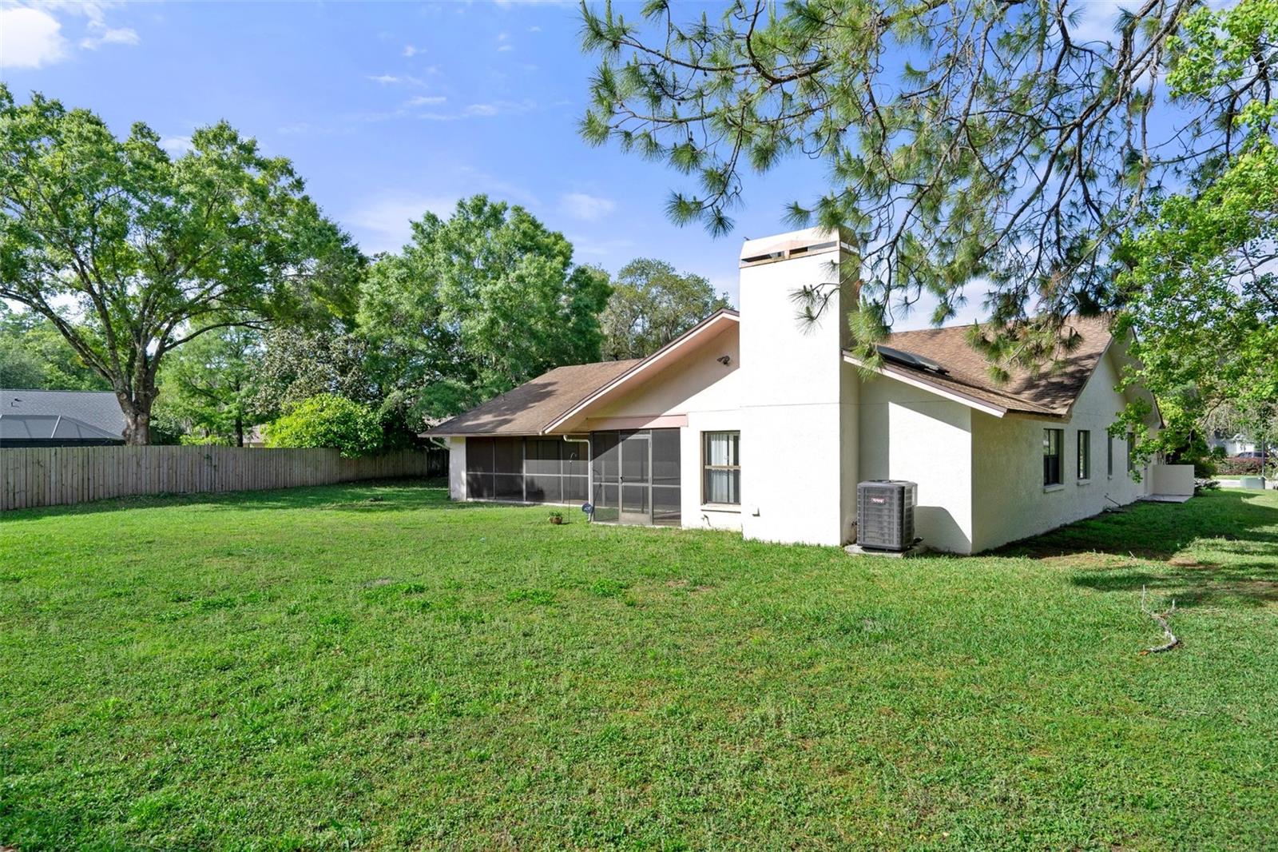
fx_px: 710
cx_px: 639
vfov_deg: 61.9
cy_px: 426
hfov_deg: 84.0
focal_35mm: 20
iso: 320
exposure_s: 1/640
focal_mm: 20
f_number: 8
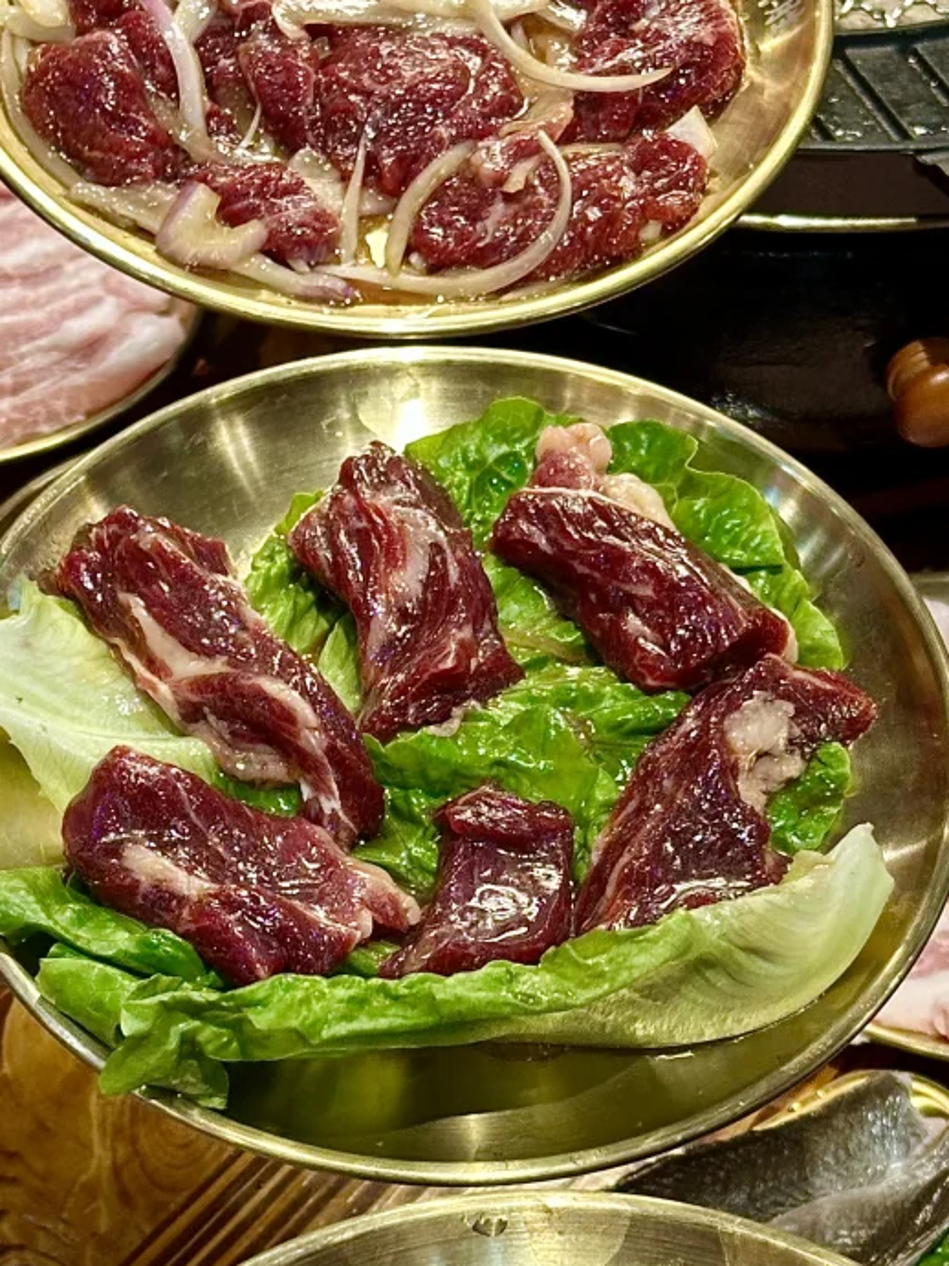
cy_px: 938
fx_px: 3656
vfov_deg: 19.5
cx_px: 436
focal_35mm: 100
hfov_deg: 14.8
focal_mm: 6.86
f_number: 1.78
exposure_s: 1/50
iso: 100
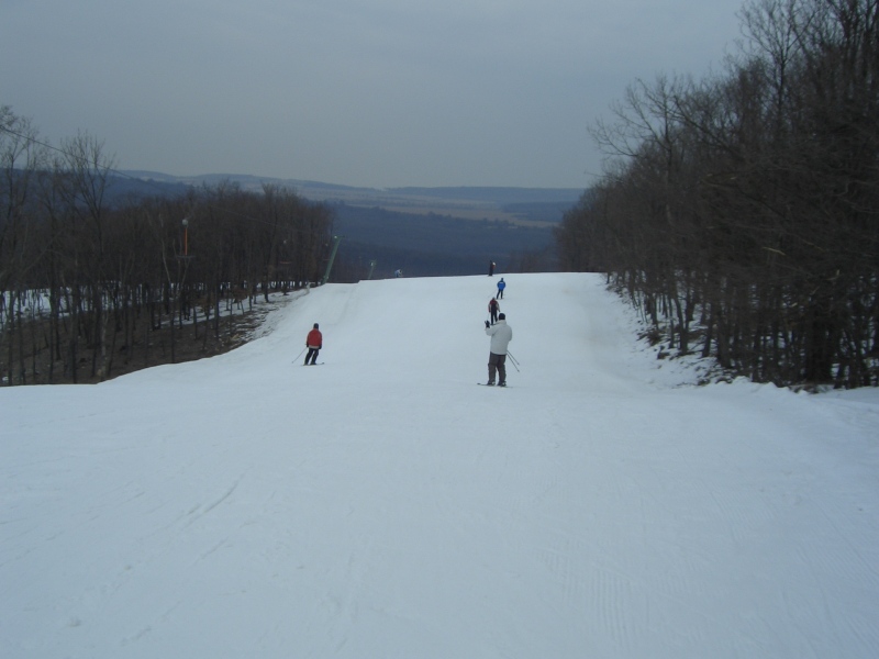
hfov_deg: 47.9
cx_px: 440
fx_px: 990
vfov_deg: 36.8
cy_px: 330
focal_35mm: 39
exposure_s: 1/800
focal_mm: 8
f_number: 4.8
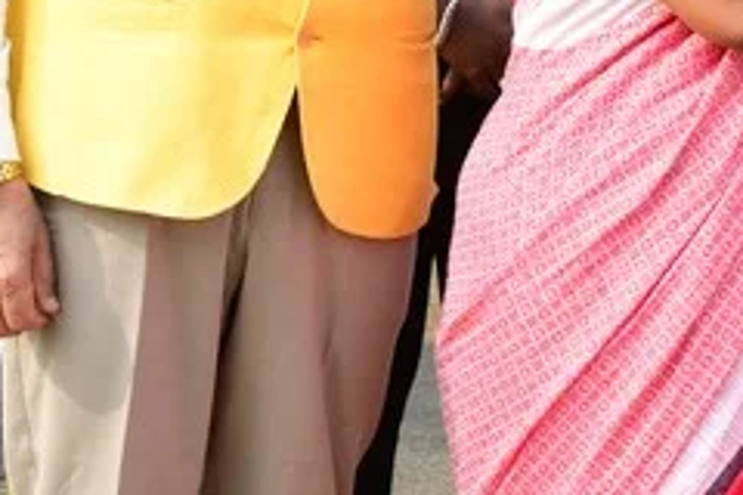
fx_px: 3096
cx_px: 988
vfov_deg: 8.9
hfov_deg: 13.2
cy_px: -260
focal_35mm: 150
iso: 320
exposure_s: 1/250
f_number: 6.3
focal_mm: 45
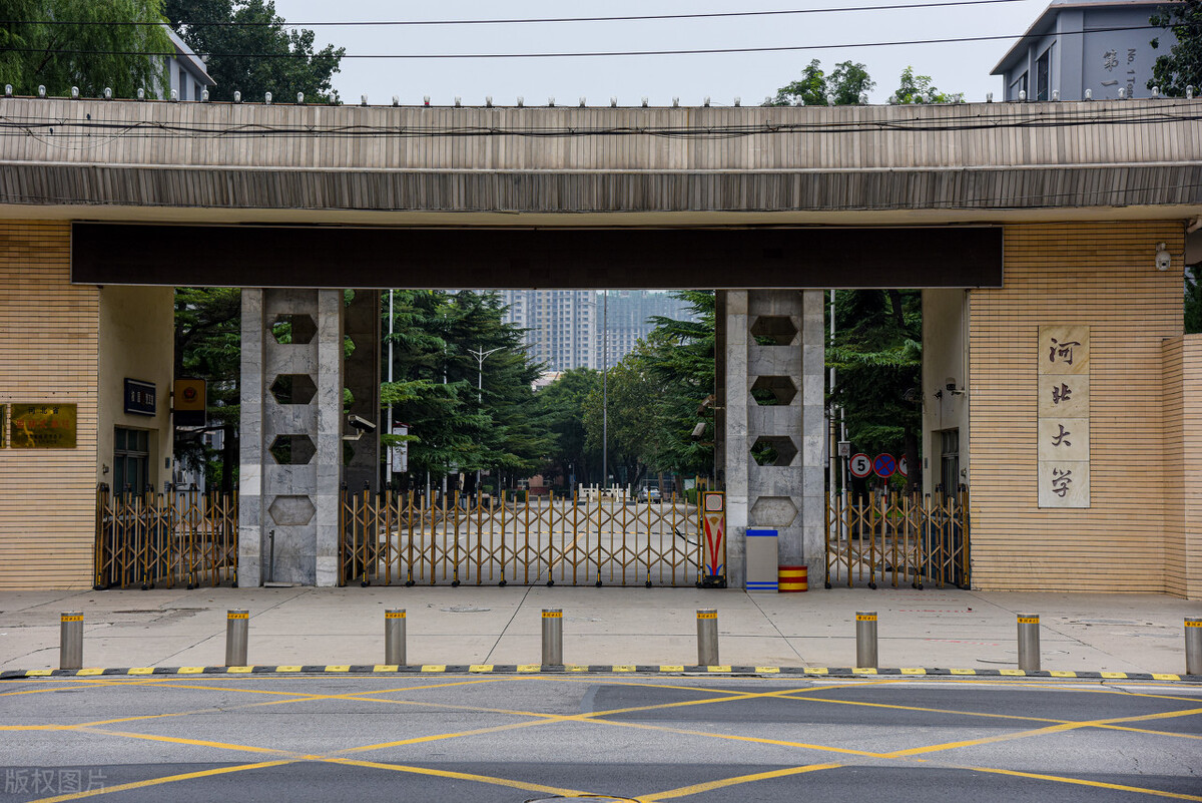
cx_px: 601
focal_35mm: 70
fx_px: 2338
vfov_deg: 19.5
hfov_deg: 28.8
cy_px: 402
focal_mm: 70
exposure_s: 1/1000
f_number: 5.6
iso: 400
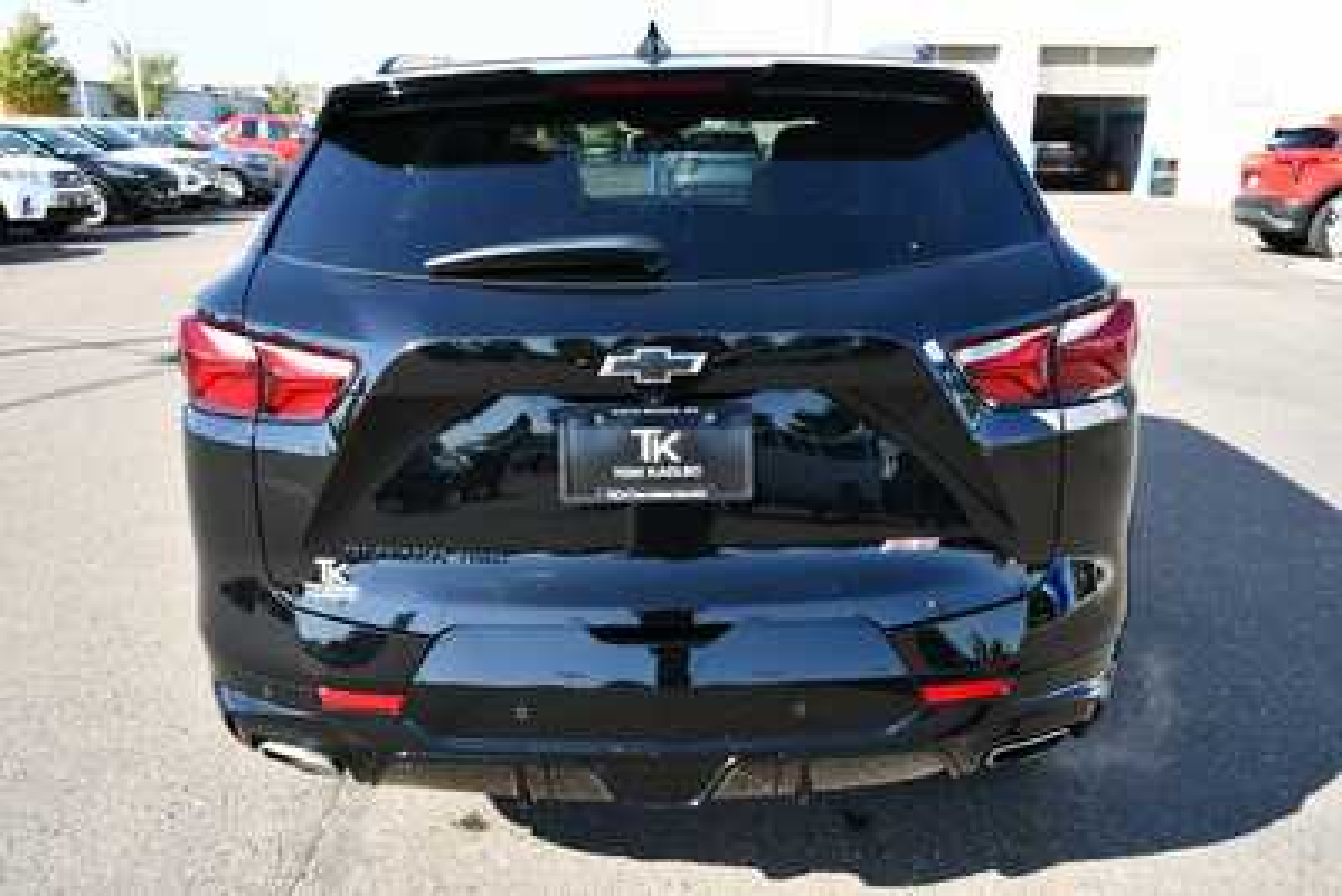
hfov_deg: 61.9
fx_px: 1119
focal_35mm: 30
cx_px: 671
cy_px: 448
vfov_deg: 43.6
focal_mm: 20
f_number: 5.6
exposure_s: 1/250
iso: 250
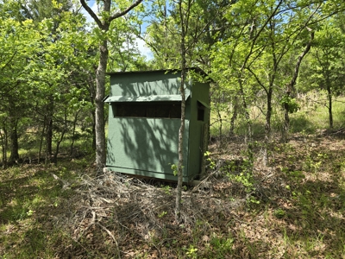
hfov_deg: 73.9
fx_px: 229
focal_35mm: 23
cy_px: 130
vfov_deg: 58.9
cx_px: 172
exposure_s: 1/217
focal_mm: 6.3
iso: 12
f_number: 1.7
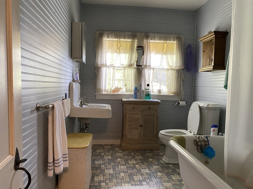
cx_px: 126
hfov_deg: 67.3
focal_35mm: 26
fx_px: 190
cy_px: 94
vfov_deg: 53.1
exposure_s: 1/60
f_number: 1.8
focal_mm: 4.25
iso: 250
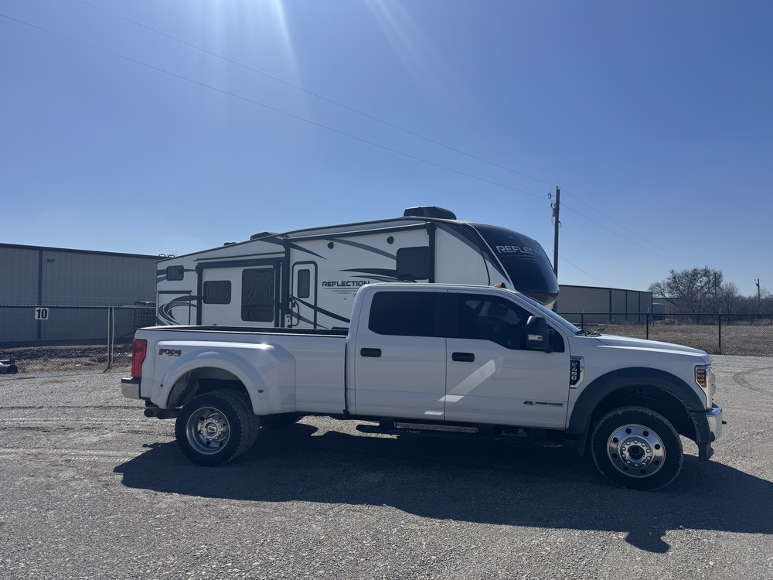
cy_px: 290
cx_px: 386
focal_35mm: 24
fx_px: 536
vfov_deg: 56.8
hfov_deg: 71.6
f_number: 1.78
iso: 80
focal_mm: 6.76
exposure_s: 1/9009
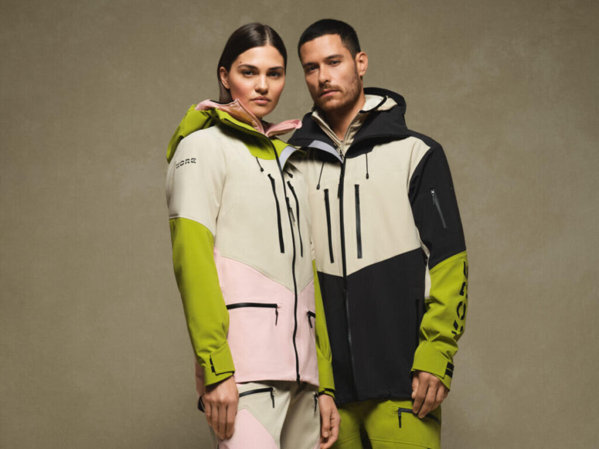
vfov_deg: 15.6
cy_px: 224
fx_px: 1644
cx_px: 300
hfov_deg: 20.7
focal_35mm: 95
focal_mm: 120
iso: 160
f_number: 11
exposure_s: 1/125
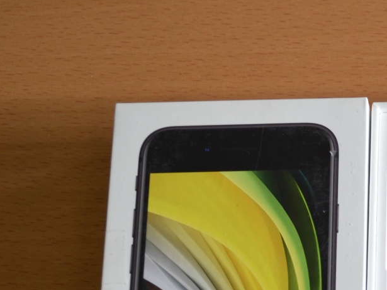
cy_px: 330
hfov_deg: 14.4
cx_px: 489
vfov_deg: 11.1
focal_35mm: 131
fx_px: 1468
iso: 400
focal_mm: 35
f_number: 5
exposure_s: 1/50
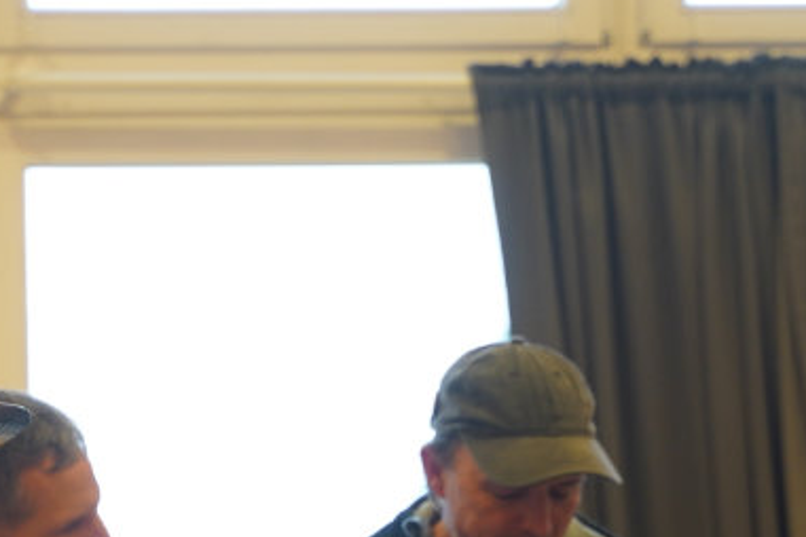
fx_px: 5642
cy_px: 665
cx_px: -13
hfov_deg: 8.1
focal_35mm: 252
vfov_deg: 5.4
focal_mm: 75
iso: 640
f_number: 4
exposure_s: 1/80
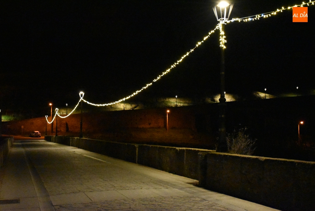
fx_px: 394
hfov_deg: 43.6
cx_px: 158
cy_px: 106
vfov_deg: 29.9
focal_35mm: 45
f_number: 4
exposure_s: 1/60
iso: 12800
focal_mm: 30
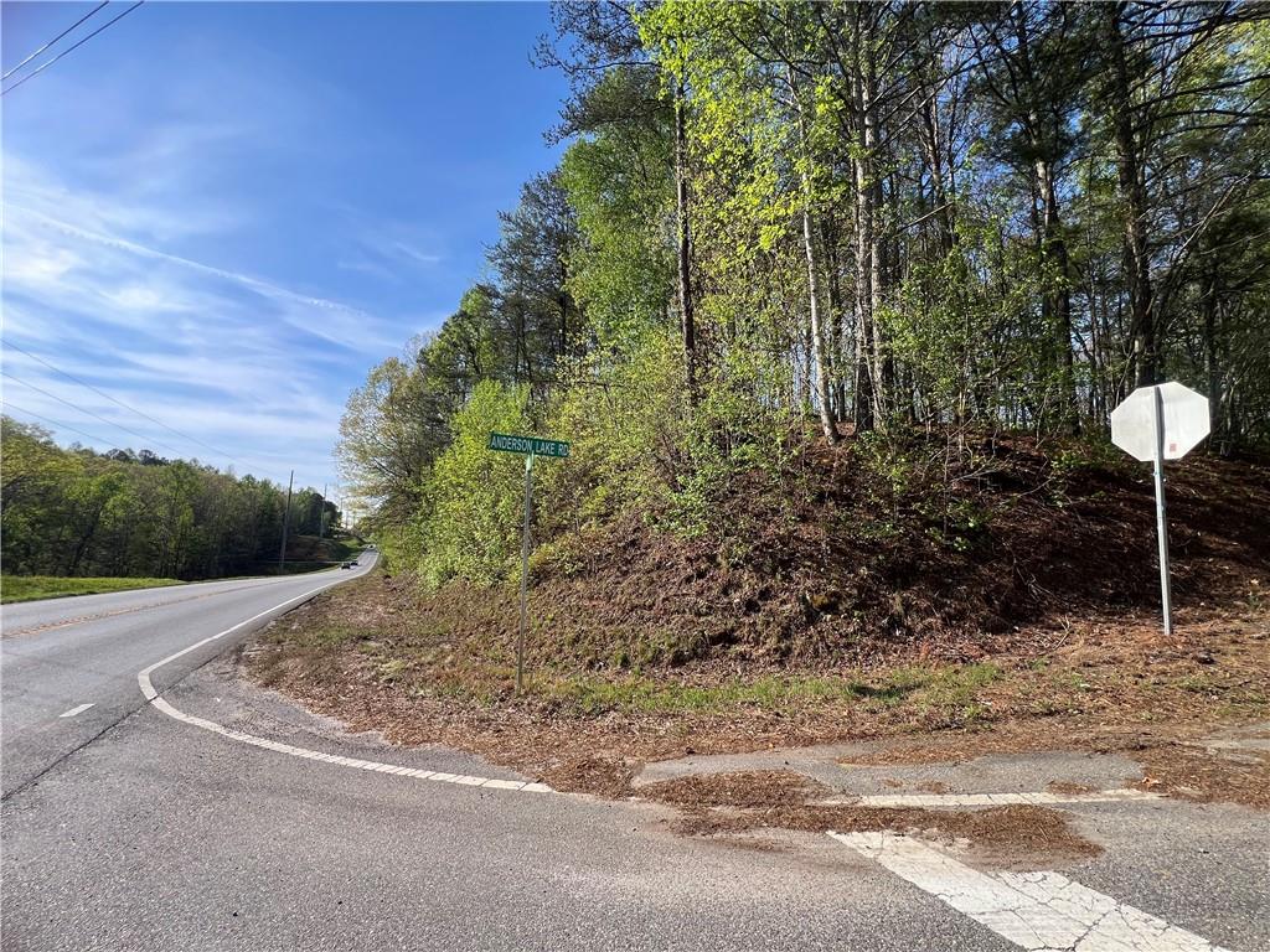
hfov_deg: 106.2
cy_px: 476
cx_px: 635
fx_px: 477
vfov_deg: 89.9
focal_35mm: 13
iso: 32
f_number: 1.8
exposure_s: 1/699
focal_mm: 1.57
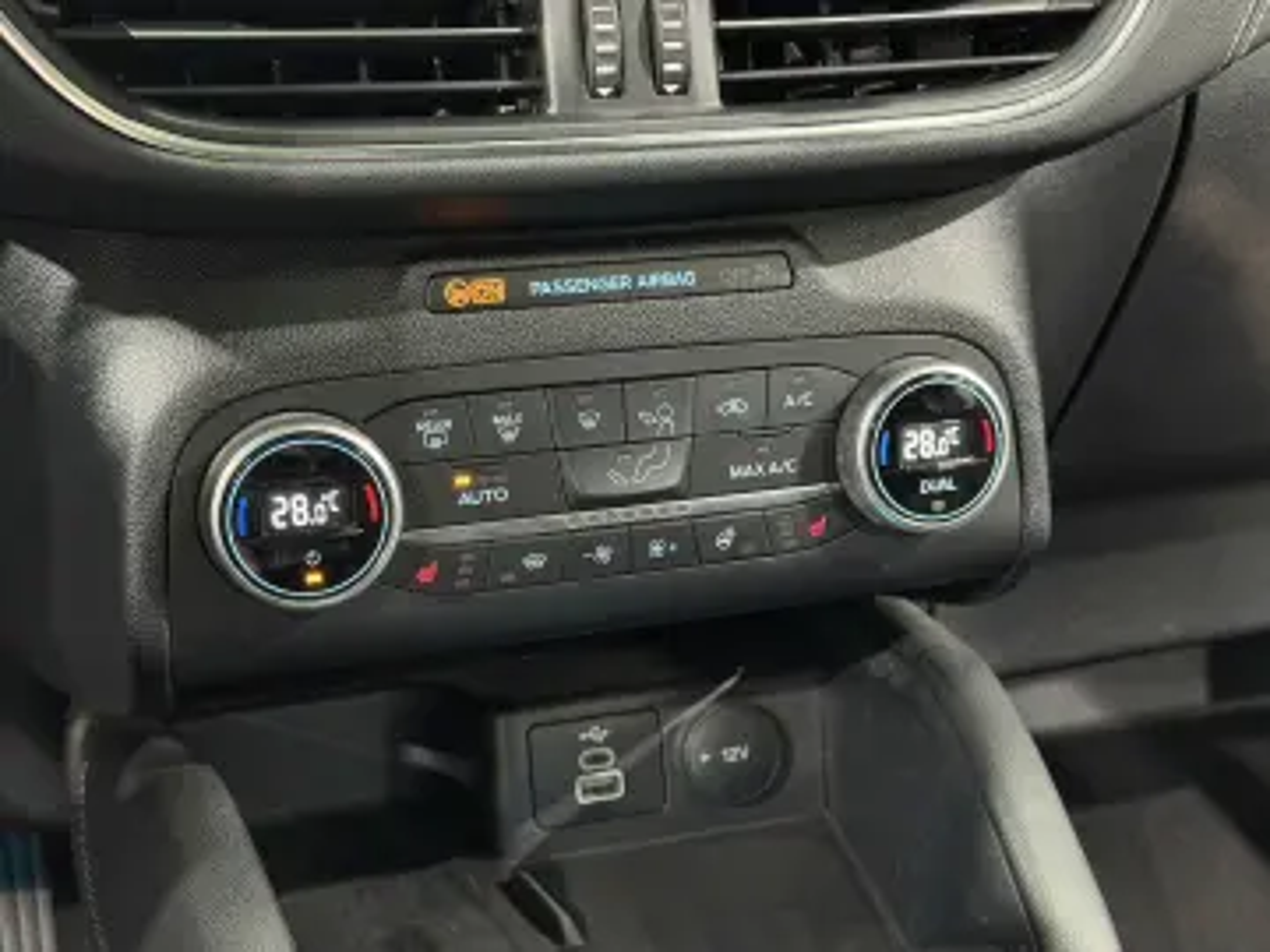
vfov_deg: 30.3
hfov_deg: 39.7
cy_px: 476
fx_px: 1761
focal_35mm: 48
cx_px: 635
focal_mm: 6.76
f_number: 1.78
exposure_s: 1/25
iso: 640
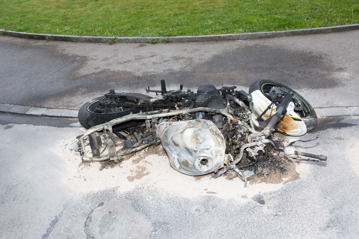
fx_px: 329
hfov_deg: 57.2
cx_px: 180
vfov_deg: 40.0
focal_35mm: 33
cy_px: 120
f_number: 5.6
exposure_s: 1/60
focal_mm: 22
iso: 800
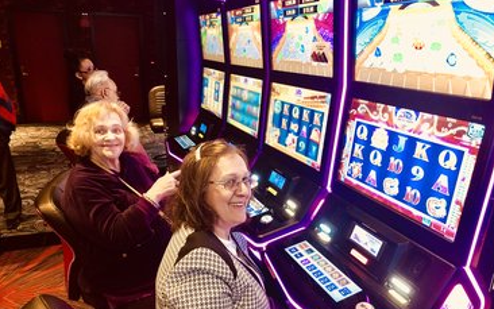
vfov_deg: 41.7
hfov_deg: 62.9
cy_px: 182
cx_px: 248
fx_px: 404
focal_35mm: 30
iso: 320
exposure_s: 1/32
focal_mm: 4
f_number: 1.8
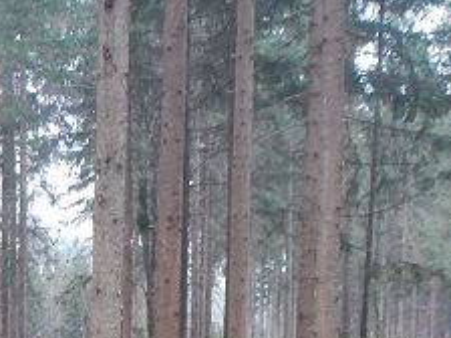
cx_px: -66
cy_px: 406
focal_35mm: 100
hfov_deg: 18.7
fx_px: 1303
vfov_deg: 14.3
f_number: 3.9
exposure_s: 1/30
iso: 400
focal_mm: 5
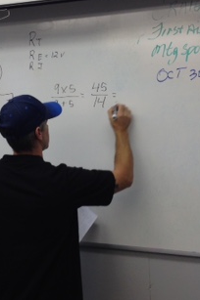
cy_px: 118
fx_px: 635
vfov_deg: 26.6
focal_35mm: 76
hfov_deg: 17.8
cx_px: 57
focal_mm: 4.28
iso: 50
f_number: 2.4
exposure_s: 1/40
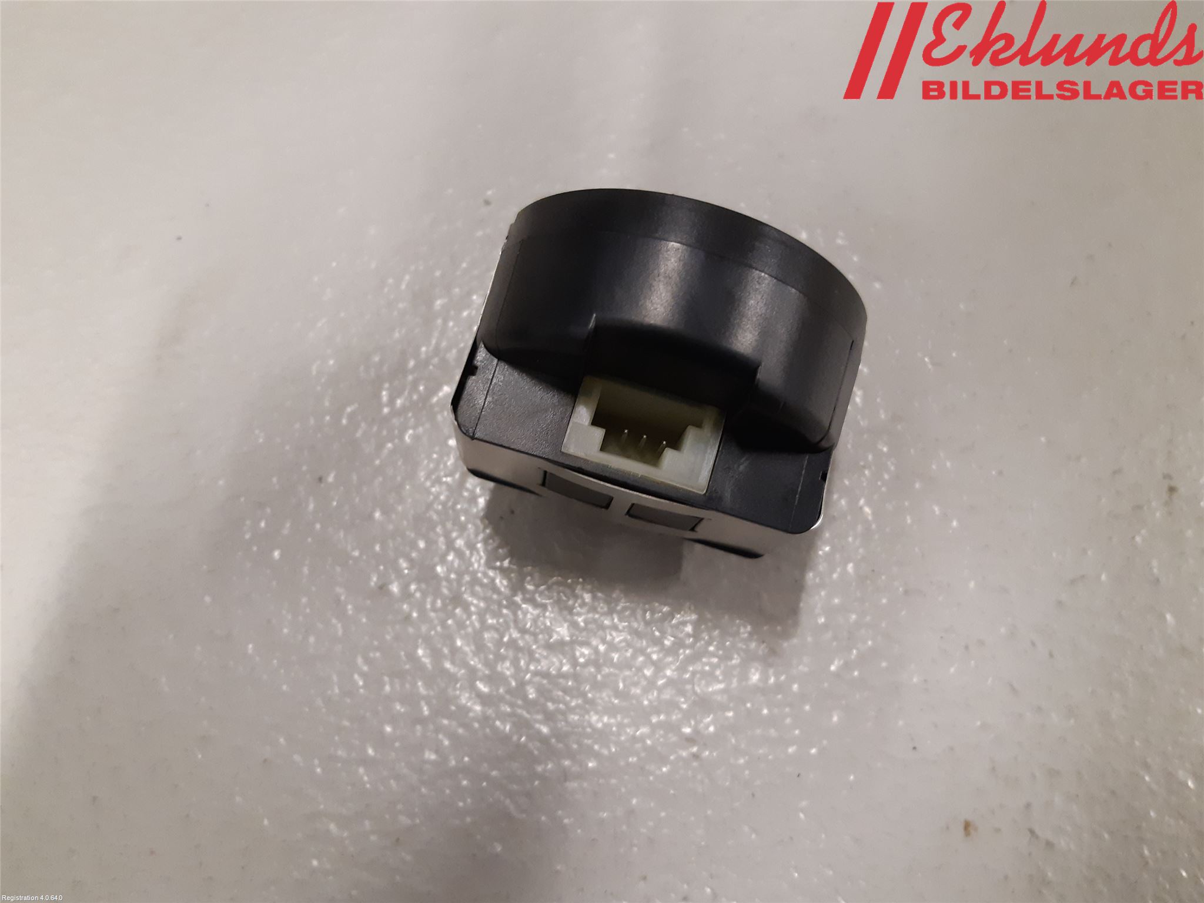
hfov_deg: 67.3
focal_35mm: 26
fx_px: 904
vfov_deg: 53.1
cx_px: 602
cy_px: 452
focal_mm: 3.93
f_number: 1.7
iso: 250
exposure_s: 1/50
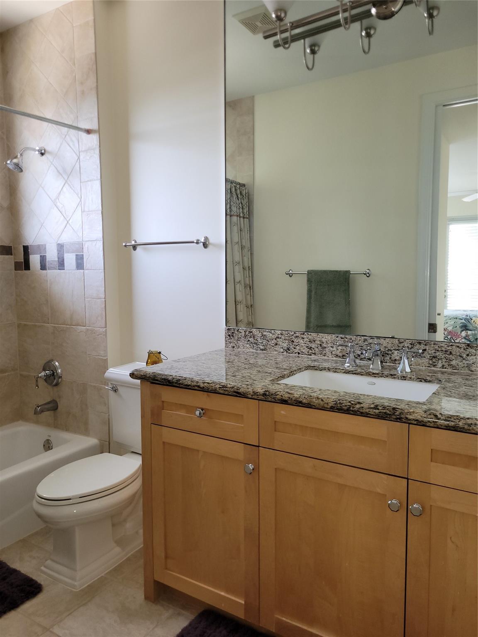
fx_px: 479
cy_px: 318
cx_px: 239
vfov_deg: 67.3
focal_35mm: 26
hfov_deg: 53.1
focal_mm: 5.4
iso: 100
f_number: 1.8
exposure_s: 1/40
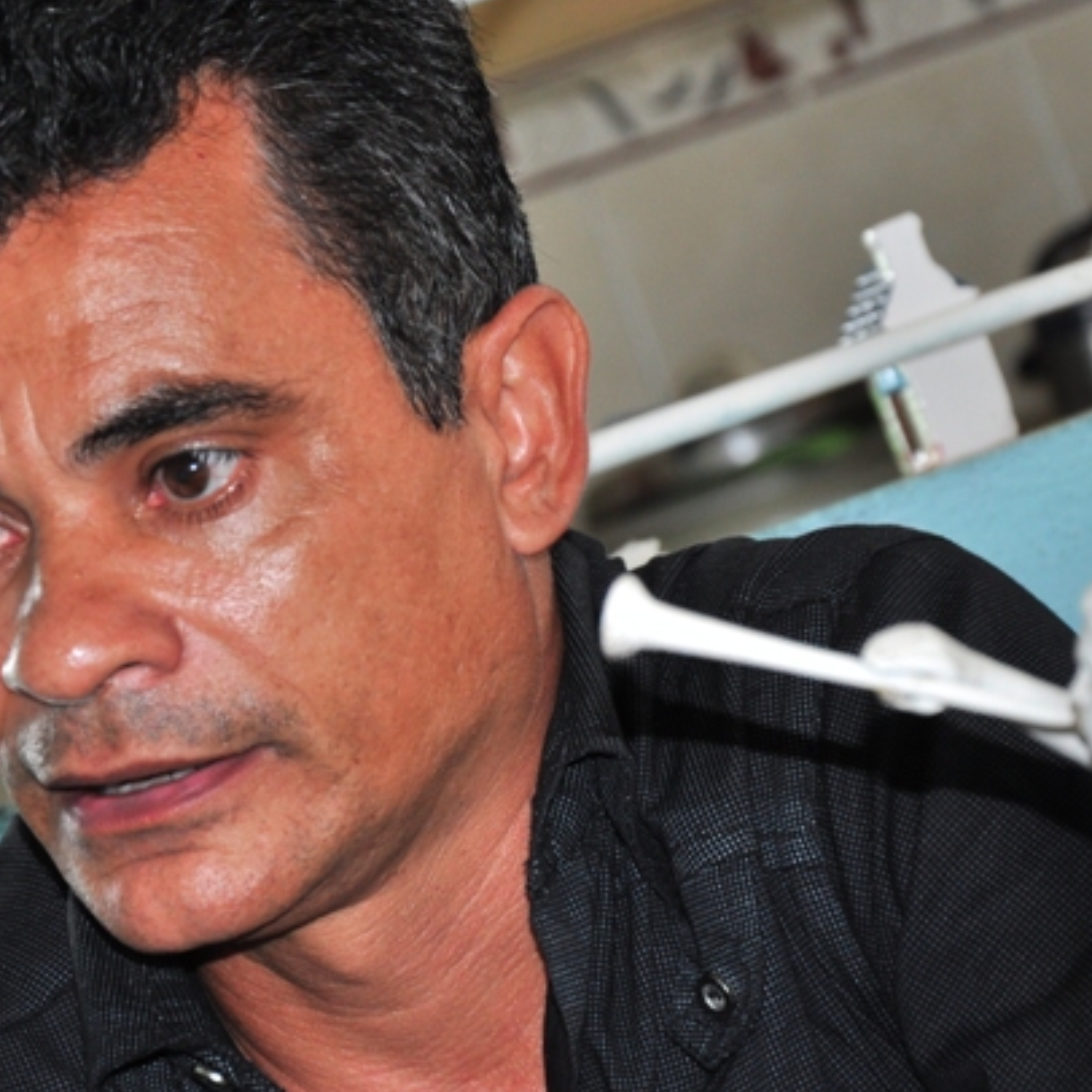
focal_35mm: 181
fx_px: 6453
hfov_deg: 9.7
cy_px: 514
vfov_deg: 9.7
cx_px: 401
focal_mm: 75
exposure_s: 1/60
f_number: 5.3
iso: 400
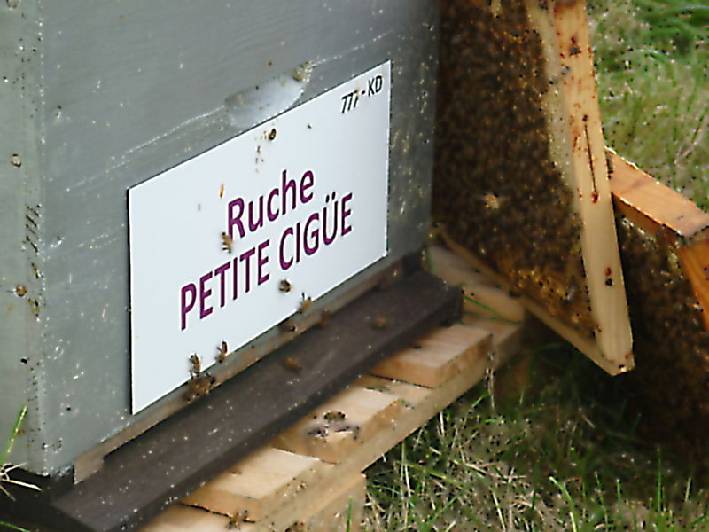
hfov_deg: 15.9
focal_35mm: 124
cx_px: 354
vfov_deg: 12.0
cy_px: 266
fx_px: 2540
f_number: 5.6
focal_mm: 20.6
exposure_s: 1/125
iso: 125
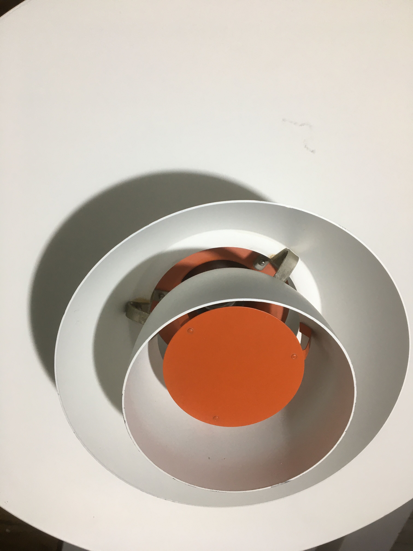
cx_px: 206
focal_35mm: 29
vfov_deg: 61.7
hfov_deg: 48.2
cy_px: 276
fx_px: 461
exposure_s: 1/33
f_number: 2.2
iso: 25
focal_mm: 4.15
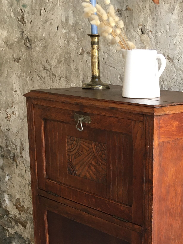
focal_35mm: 71
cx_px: 134
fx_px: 501
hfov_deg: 20.6
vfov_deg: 26.6
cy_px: 211
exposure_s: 1/33
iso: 32
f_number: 2.2
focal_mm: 4.15
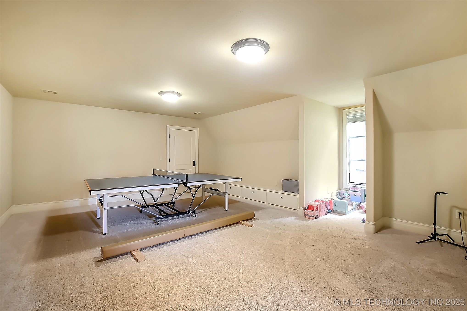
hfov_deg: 100.4
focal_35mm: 15
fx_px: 195
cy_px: 156
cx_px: 234
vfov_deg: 77.3
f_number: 7.1
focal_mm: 10
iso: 250
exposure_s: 1/2
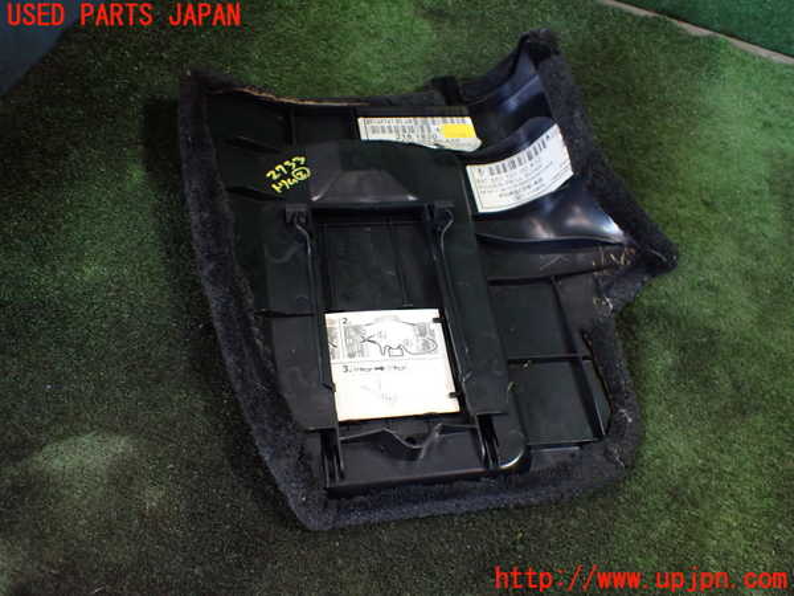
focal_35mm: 30
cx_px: 397
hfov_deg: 60.0
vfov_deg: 46.8
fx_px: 688
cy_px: 298
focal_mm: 5.4
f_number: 2.3
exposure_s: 1/125
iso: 640
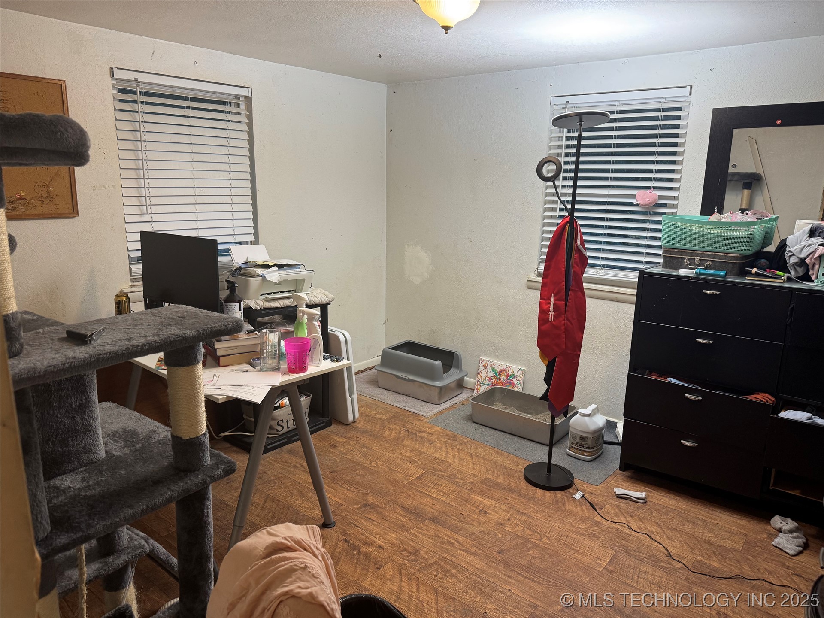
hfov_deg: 71.6
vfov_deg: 56.8
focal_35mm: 24
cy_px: 309
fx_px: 571
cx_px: 412
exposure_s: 1/60
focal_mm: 6.76
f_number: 1.78
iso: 160
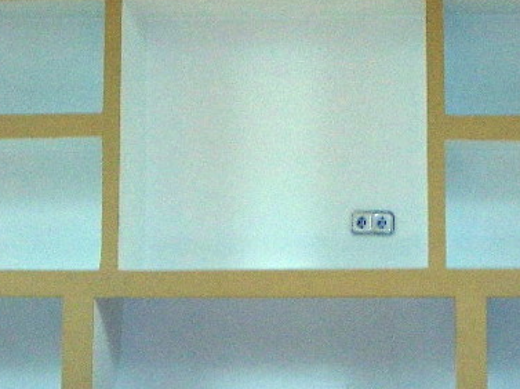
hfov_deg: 20.0
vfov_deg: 15.0
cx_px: 313
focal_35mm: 98
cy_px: 107
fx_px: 1471
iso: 200
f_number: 3.5
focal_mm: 7.3
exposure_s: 1/30
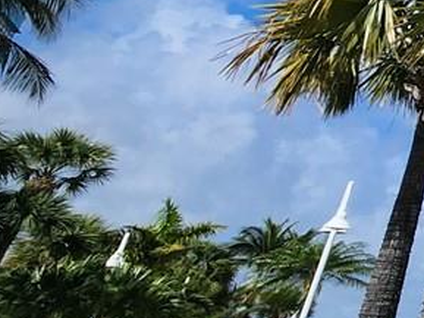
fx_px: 882
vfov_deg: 19.4
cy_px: -48
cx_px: 1168
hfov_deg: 12.8
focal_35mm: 72
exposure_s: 1/3850
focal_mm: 2.2
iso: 50
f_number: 2.2
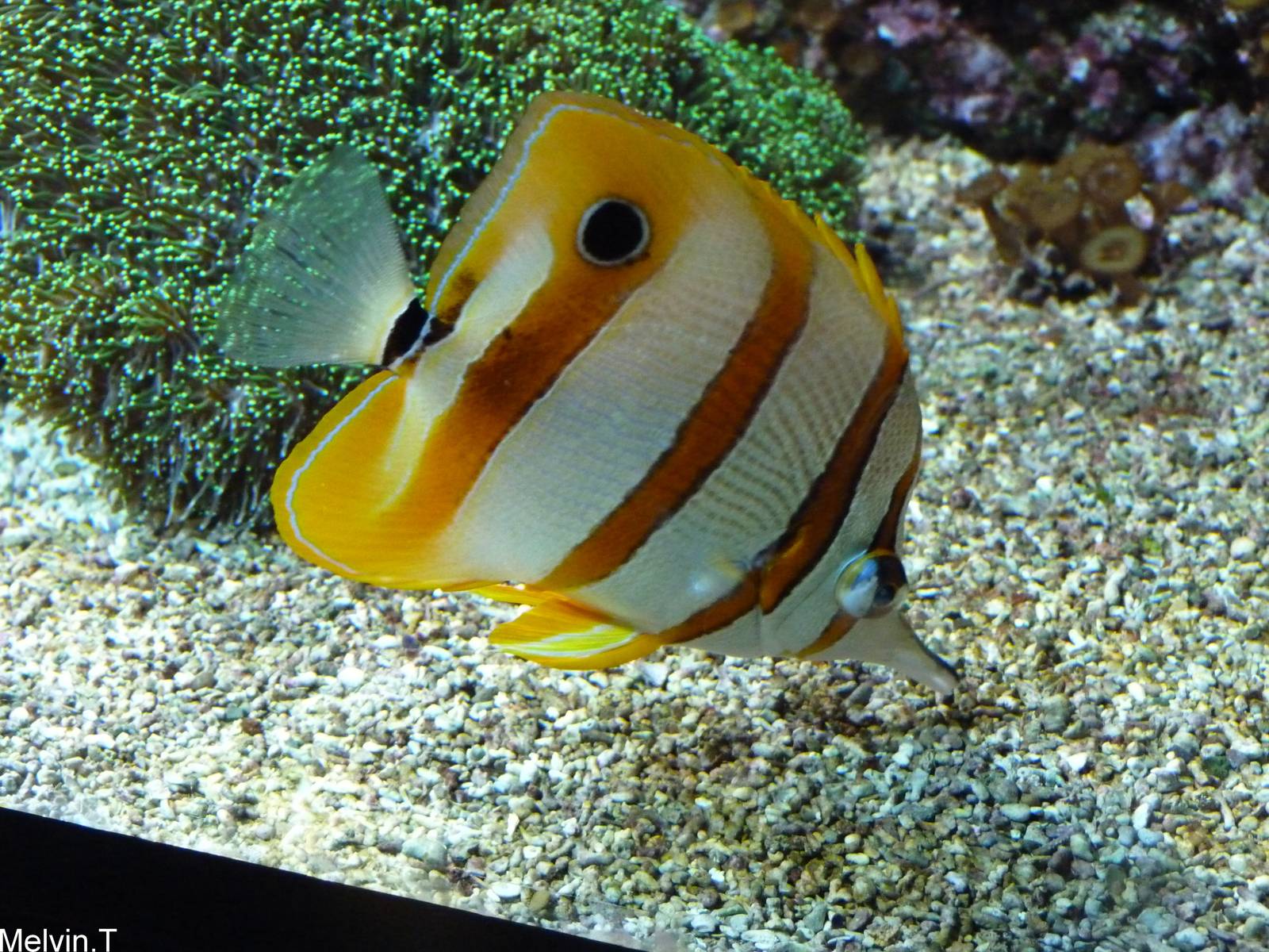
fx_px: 2456
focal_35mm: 67
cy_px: 476
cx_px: 634
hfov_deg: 29.0
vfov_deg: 21.9
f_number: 3.4
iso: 800
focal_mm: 11.9
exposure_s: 1/50
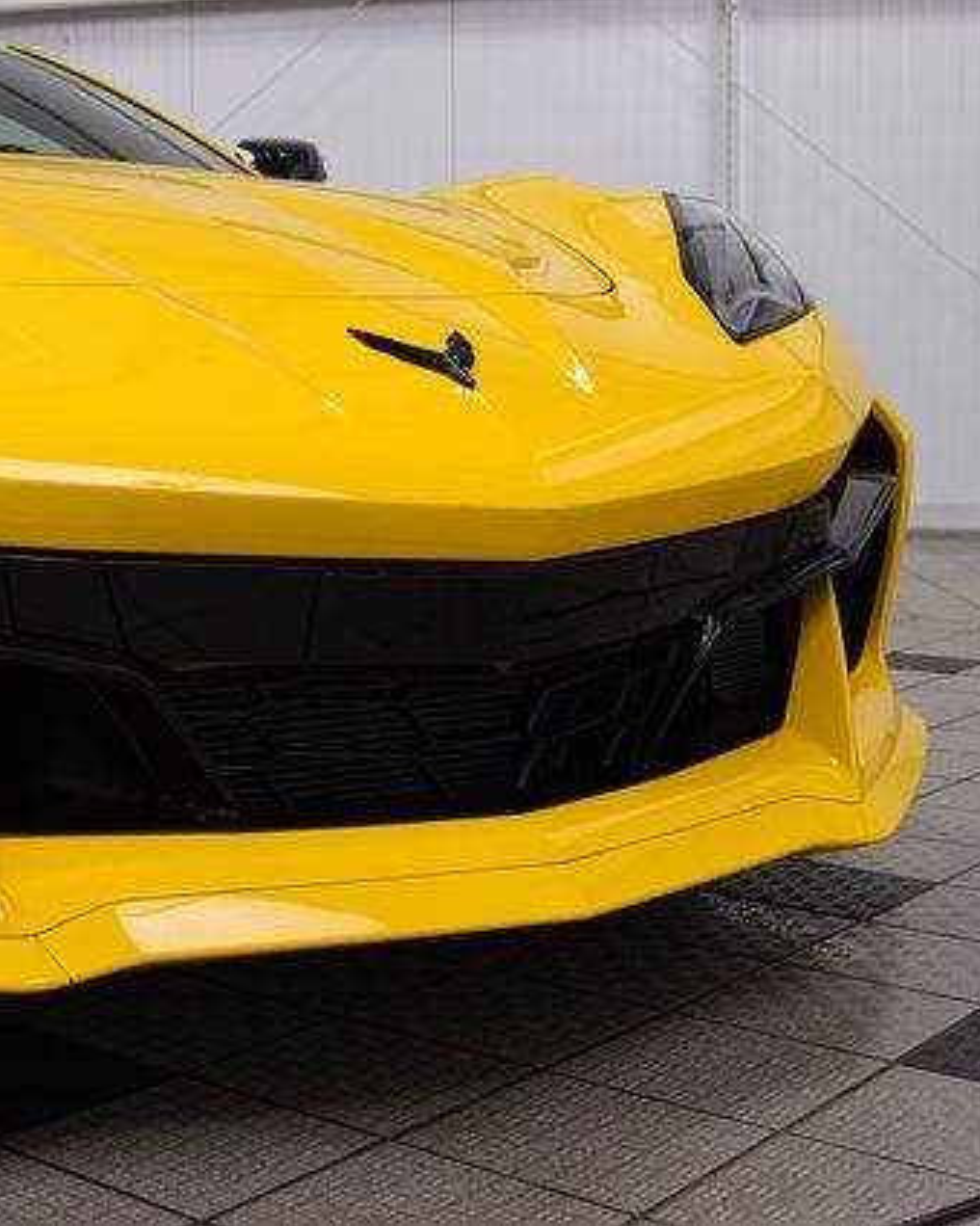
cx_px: 66
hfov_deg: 28.3
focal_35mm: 51
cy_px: 614
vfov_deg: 36.7
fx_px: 1850
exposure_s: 1/30
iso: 400
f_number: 7.1
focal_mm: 24
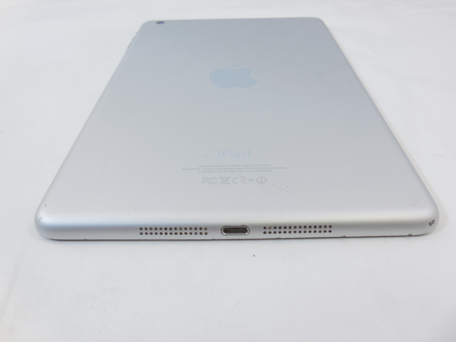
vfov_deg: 53.1
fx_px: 343
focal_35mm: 26
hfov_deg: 67.3
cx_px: 228
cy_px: 171
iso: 125
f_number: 3.5
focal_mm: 4.6
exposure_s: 1/40
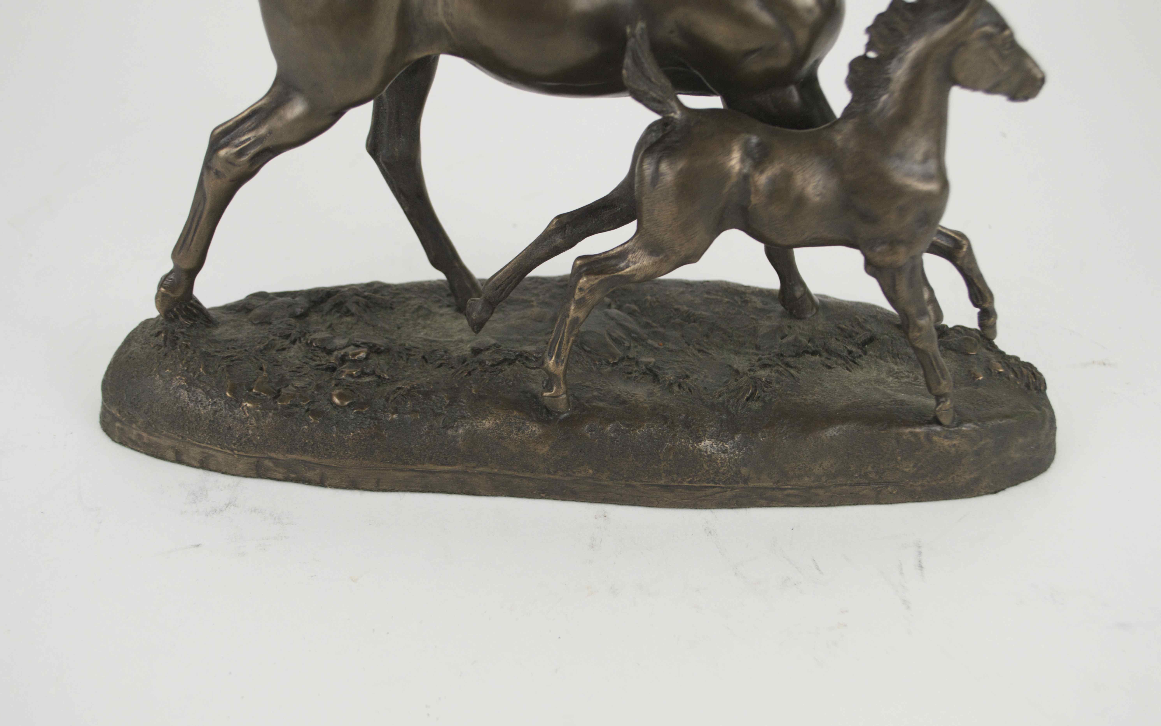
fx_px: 1266
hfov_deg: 49.3
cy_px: 374
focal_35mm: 40
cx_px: 579
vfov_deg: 32.0
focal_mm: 26
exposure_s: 1/100
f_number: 5
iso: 400
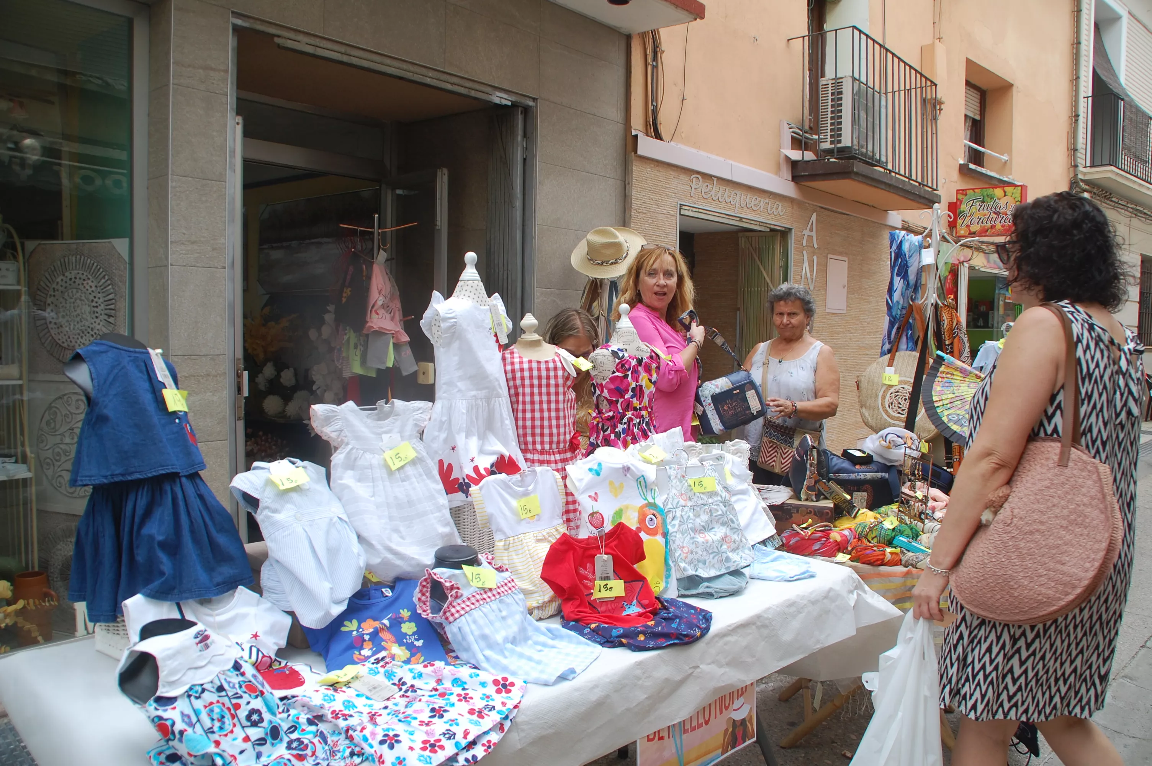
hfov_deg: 67.4
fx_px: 863
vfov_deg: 47.8
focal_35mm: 27
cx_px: 576
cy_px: 383
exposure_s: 1/160
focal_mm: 18
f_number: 6.3
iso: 200
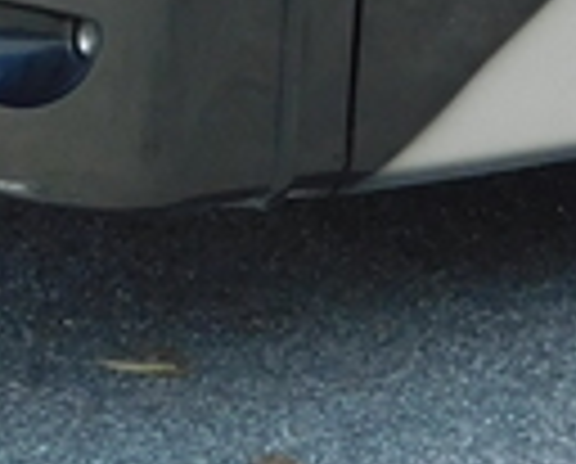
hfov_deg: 10.3
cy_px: -617
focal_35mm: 175
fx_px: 2990
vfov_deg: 8.2
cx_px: 1094
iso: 125
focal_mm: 4
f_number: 3
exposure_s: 1/500
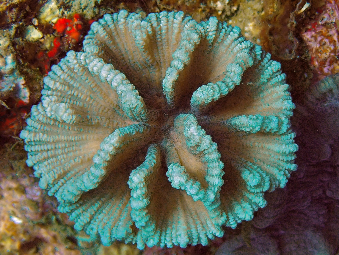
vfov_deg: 19.9
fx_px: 725
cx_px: 170
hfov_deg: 26.3
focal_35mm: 74
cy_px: 128
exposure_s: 1/160
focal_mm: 13.47
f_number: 5.6
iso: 320
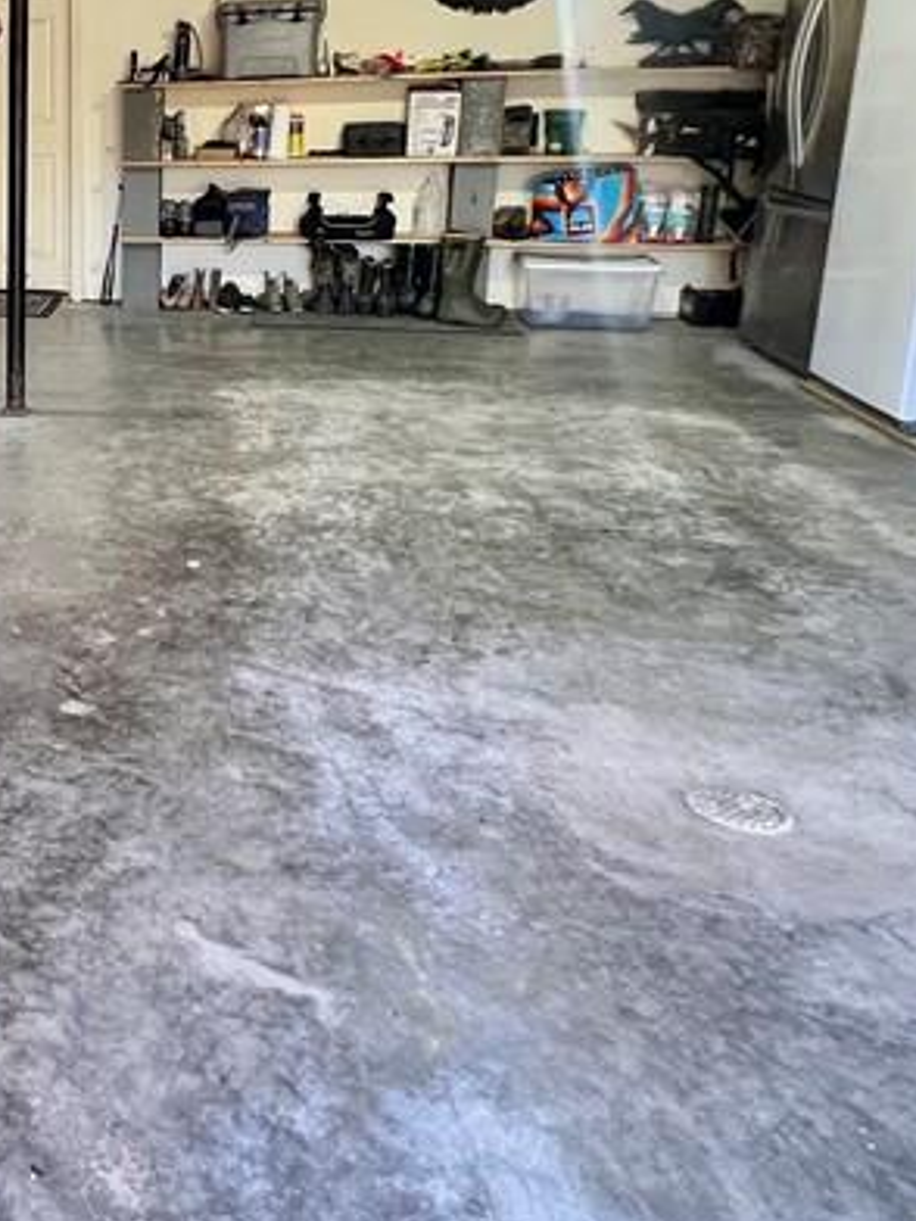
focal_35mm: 34
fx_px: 1200
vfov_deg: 52.2
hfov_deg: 33.6
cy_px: 343
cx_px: -193
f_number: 1.8
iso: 320
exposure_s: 1/60
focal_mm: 1.57
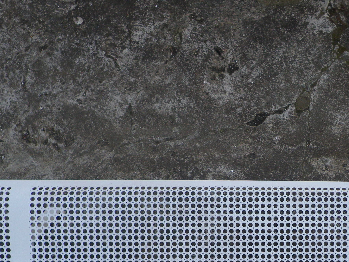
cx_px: 264
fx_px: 635
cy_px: 256
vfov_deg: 22.5
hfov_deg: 30.2
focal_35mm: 63
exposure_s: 1/500
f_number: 2.6
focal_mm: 4.9
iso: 64
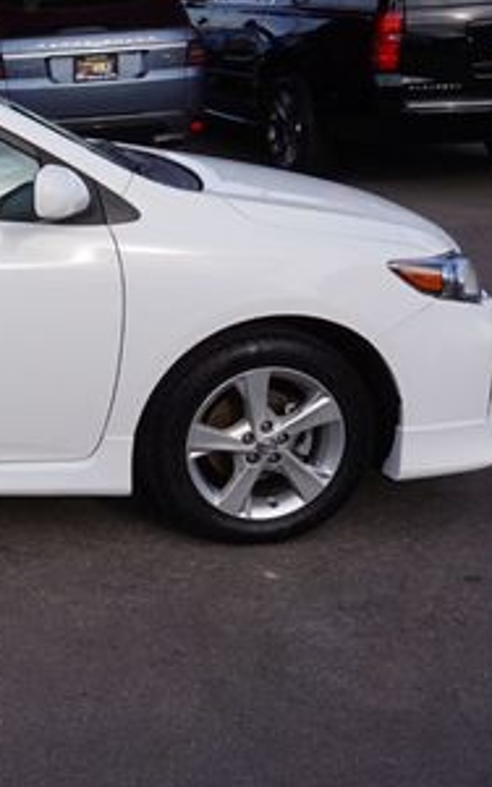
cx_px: -228
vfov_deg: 38.4
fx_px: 1116
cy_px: 261
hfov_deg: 21.3
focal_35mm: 52
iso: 100
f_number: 13
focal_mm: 16
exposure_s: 1/80
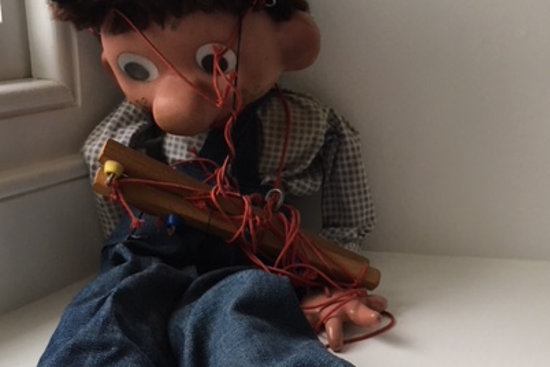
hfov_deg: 41.1
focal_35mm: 48
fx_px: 733
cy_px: 286
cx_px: 294
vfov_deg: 27.6
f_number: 2.2
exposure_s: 1/33
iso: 125
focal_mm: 4.15
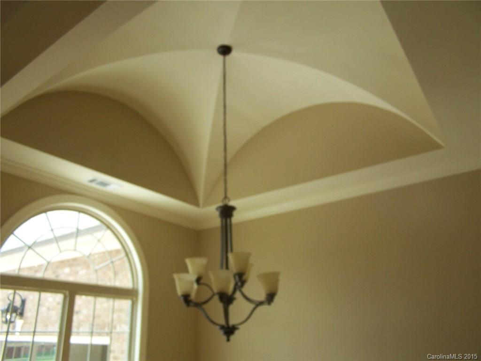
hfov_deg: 49.0
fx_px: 528
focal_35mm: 38
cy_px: 180
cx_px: 240
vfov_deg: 37.7
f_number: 2.8
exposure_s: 1/60
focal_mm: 6.3
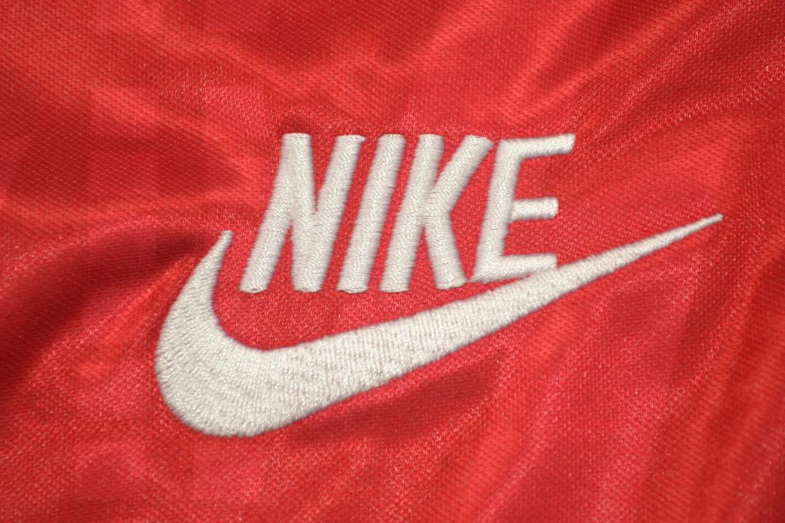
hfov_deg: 24.6
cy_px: 262
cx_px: 392
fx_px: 1799
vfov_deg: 16.6
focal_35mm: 82
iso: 200
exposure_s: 1/60
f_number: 5.6
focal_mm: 55
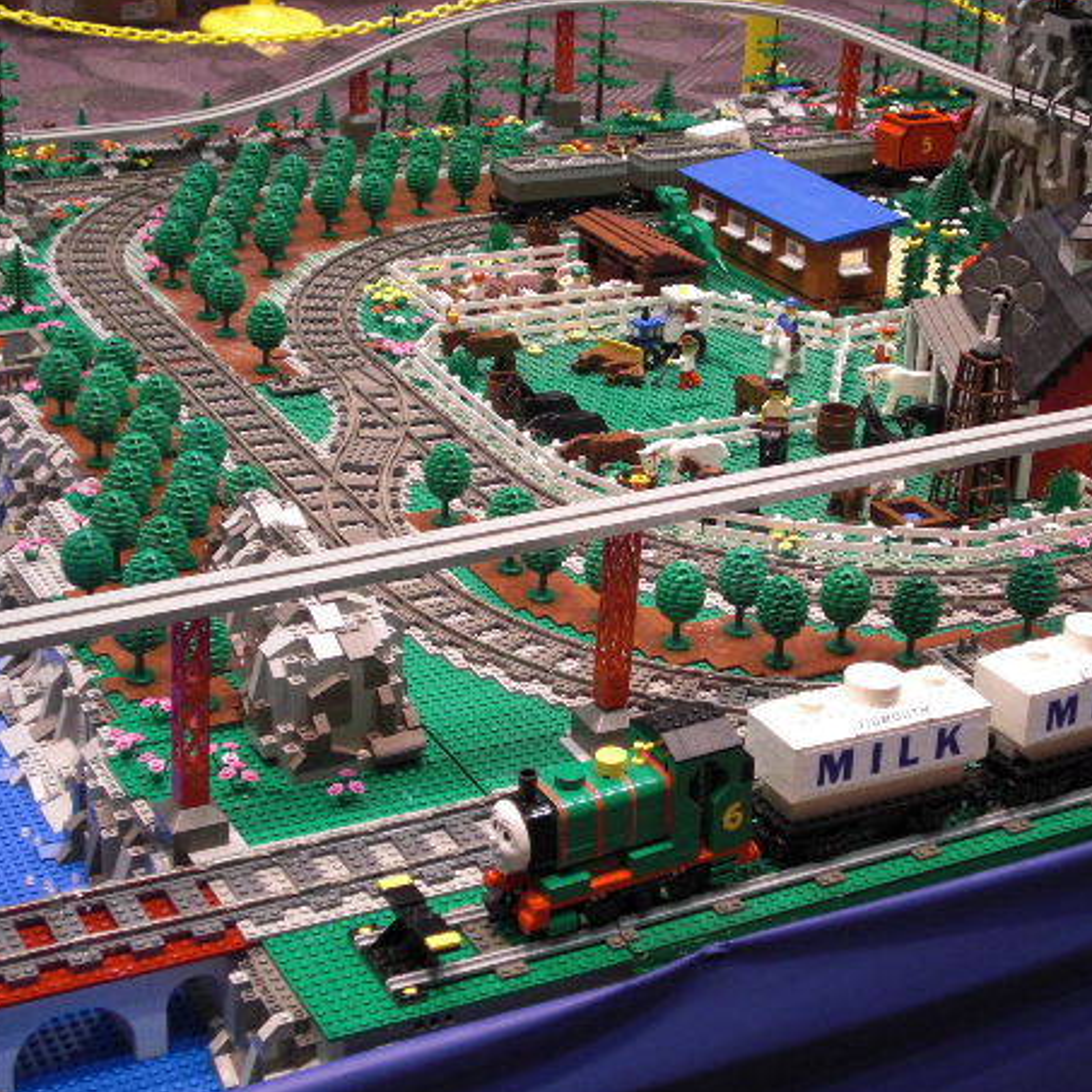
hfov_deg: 26.5
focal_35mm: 65
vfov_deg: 26.5
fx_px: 2320
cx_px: 598
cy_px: 526
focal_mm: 9.1
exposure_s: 1/15
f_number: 3.4
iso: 200
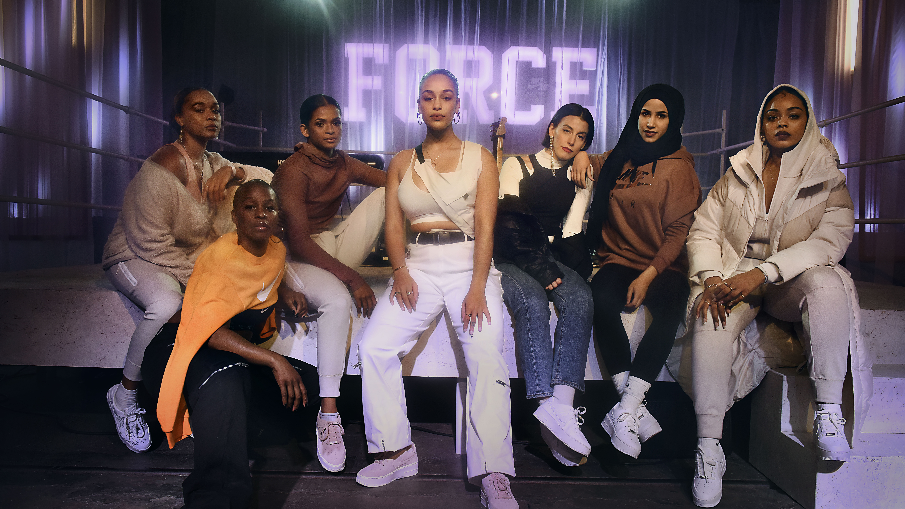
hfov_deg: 62.6
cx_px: 451
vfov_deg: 37.8
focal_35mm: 31
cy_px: 261
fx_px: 744
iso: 1250
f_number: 9
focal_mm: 29
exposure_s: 1/125
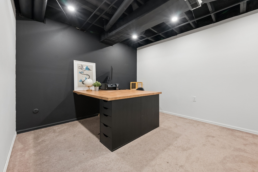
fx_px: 100
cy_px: 80
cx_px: 133
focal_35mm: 14
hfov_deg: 104.2
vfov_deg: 81.2
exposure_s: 1/10
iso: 640
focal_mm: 13
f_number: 8
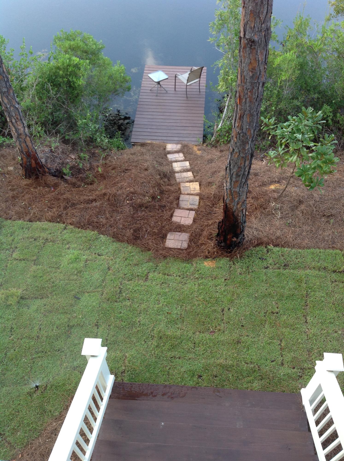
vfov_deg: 52.7
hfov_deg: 40.6
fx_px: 465
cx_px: 172
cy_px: 230
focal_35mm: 35
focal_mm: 4.28
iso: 80
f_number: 2.4
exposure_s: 1/120
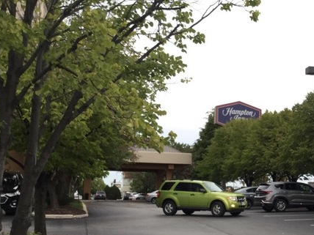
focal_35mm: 58
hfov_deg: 31.5
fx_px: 526
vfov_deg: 25.0
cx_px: 288
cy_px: 173
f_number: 2.4
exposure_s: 1/120
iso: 32
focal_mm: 3.3
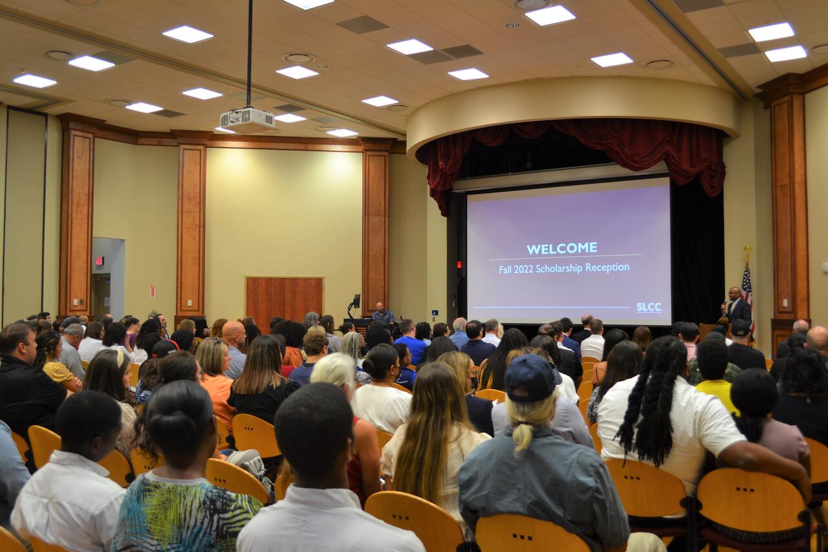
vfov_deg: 40.0
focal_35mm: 33
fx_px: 759
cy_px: 276
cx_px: 414
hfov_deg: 57.2
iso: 400
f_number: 4
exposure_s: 1/25
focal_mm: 22
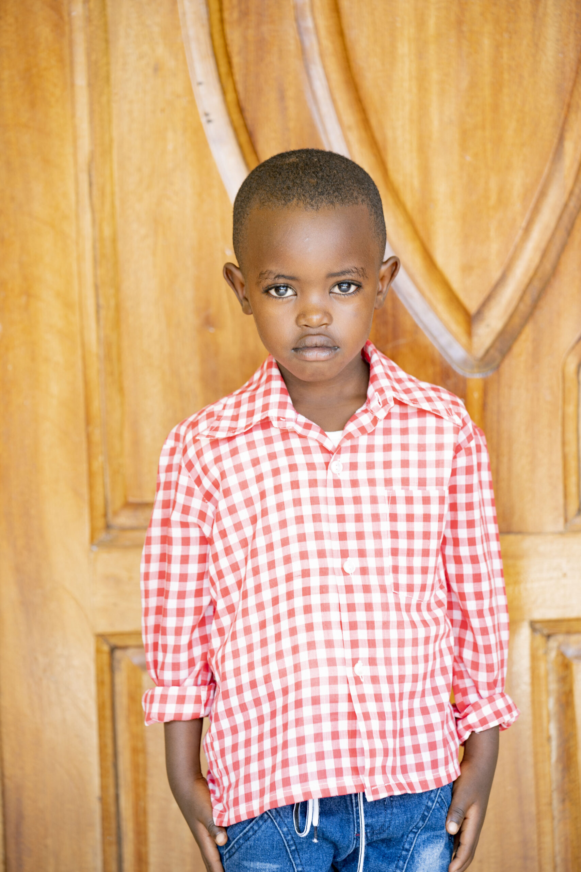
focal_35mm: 136
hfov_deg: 10.1
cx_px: 290
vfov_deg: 15.1
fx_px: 3292
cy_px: 436
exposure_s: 1/80
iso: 160
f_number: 3.5
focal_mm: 136
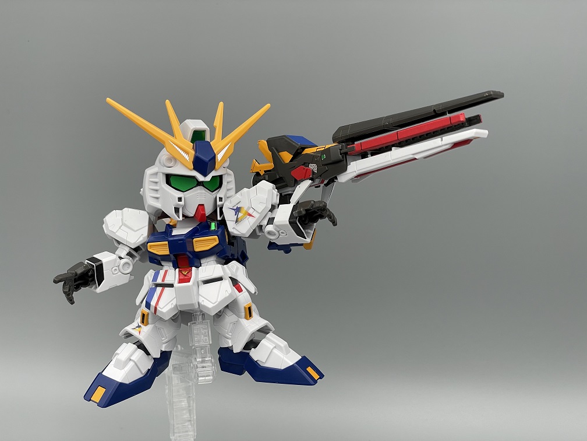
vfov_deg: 28.0
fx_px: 882
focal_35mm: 52
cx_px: 294
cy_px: 220
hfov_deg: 36.8
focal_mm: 6
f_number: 2
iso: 25
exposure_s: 1/141
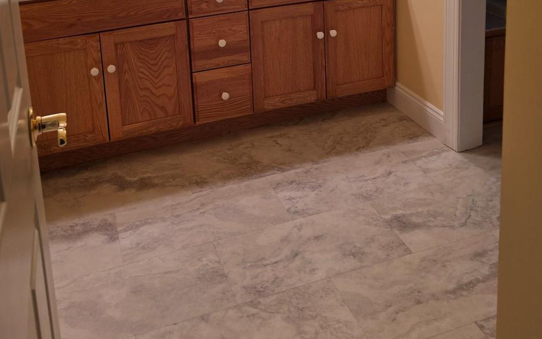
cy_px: -43
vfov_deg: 28.7
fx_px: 591
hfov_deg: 49.3
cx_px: 263
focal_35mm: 40
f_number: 1.7
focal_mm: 6.3
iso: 80
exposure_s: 1/120
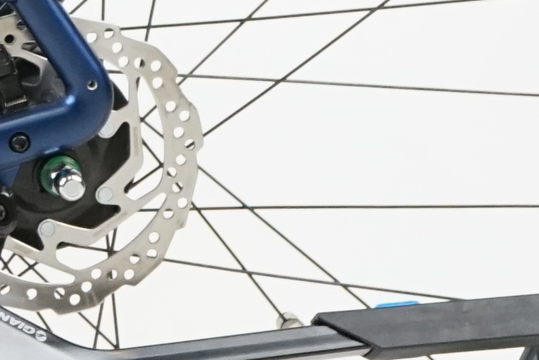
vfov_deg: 3.1
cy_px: -437
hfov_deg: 4.6
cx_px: -1107
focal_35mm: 433
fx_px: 6485
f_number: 5.6
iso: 2000
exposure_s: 1/200
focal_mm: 61
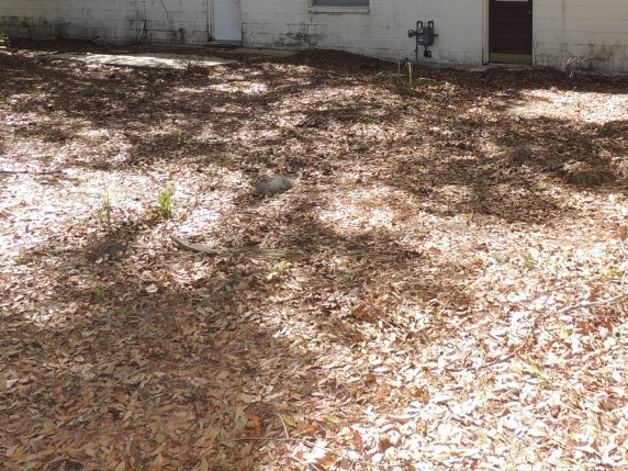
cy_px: 65
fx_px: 780
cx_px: 391
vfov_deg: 32.3
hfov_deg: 43.5
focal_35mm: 43
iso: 100
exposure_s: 1/400
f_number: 3
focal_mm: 4.3
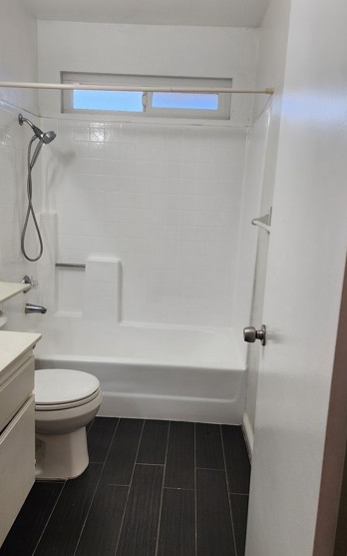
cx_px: 169
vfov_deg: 66.5
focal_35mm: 28
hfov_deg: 44.5
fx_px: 424
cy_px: 273
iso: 40
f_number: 1.8
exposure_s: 1/120
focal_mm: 6.4
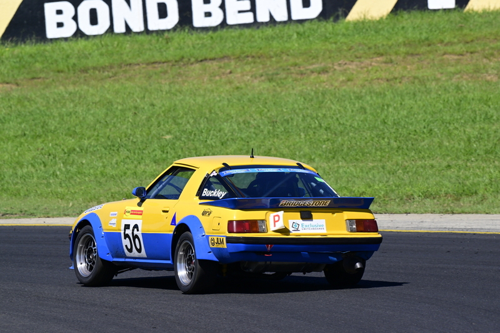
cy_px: 166
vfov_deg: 2.3
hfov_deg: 3.4
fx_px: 8331
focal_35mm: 600
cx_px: 250
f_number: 11
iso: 400
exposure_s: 1/640
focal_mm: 600
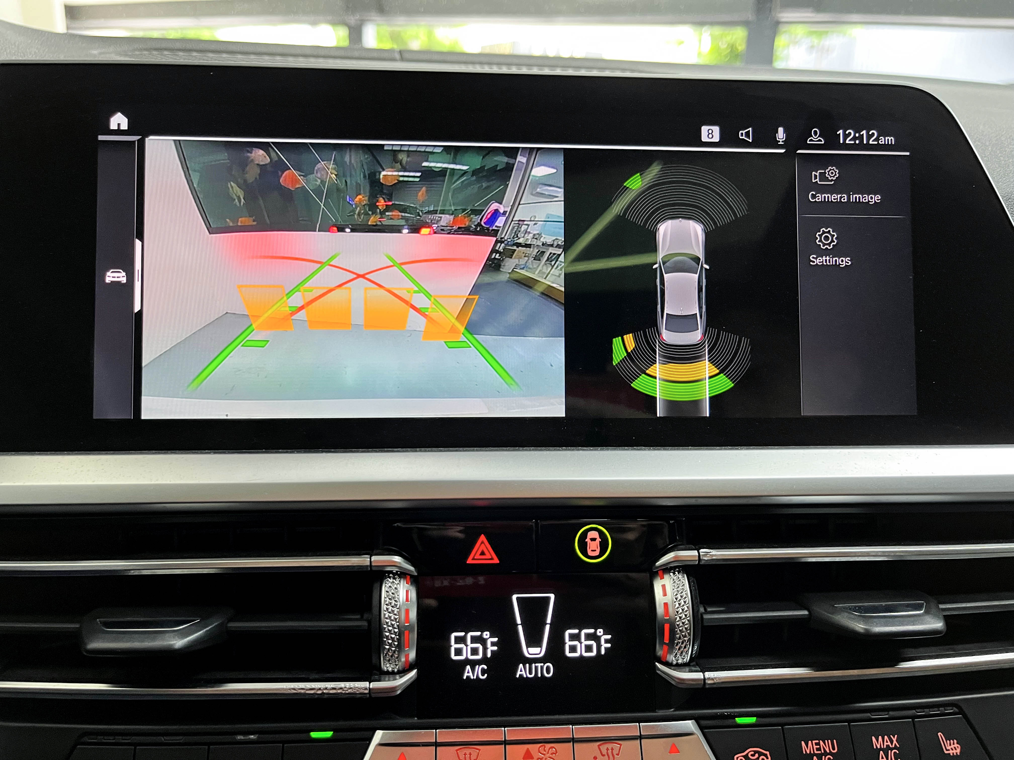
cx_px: 507
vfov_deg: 53.1
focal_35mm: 26
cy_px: 380
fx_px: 762
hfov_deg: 67.3
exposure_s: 1/58
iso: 200
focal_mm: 5.1
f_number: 1.6
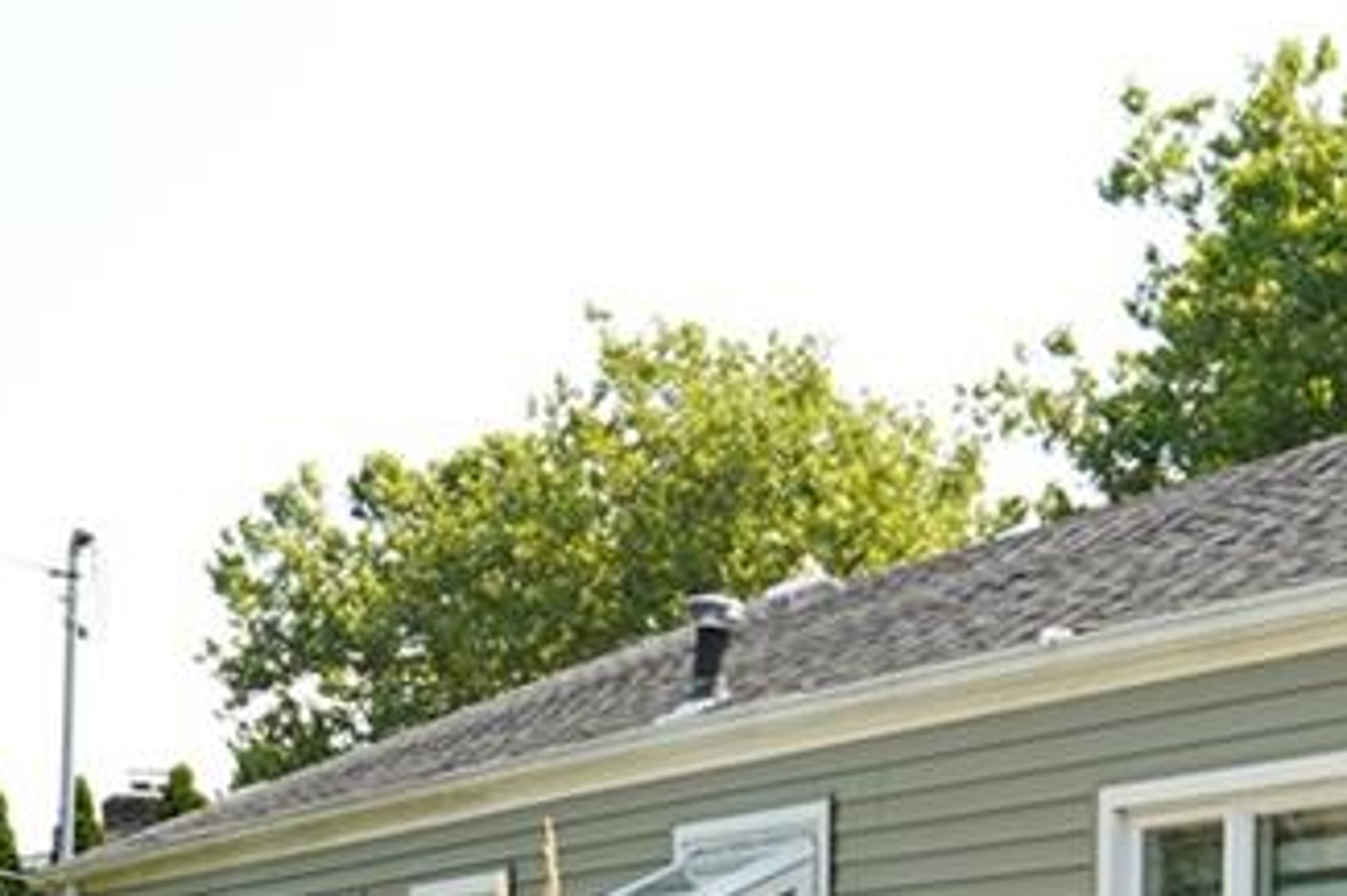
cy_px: 1121
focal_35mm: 88
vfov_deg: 14.9
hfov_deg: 23.1
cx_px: 769
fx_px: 3291
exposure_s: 1/200
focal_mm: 14
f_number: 5.6
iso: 100
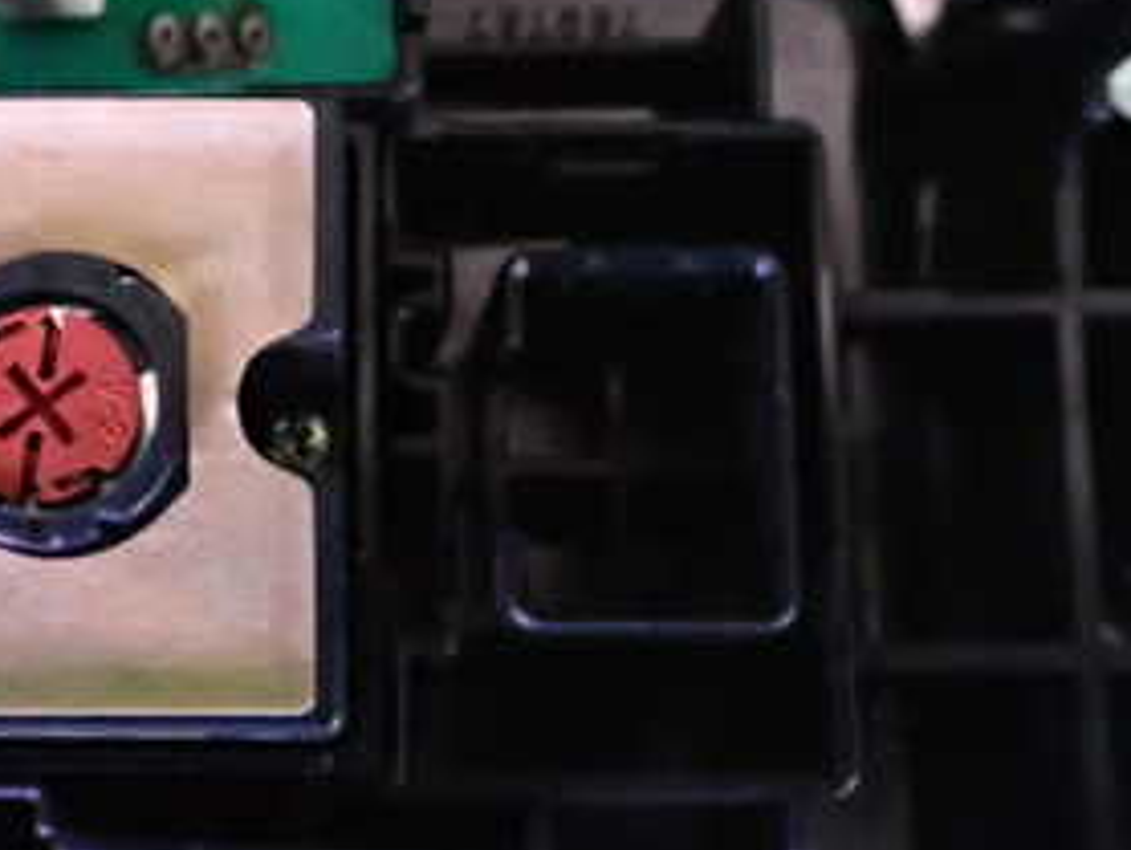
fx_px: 2256
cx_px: 285
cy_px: 333
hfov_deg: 27.8
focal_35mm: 69
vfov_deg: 21.3
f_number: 2.4
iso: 3200
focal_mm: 5.79
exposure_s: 1/50
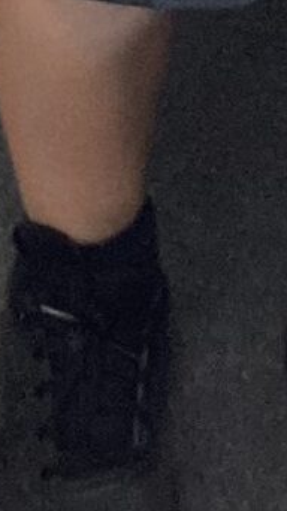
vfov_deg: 7.3
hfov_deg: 4.7
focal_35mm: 253
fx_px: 3428
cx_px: 504
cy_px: -1173
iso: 200
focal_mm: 3.3
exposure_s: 1/60
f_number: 2.4
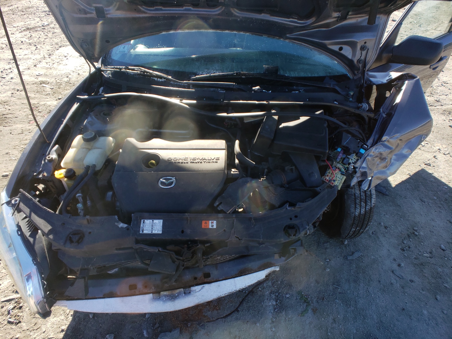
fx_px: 339
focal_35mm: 26
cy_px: 170
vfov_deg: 53.1
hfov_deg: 67.3
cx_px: 226
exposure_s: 1/625
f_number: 1.5
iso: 50
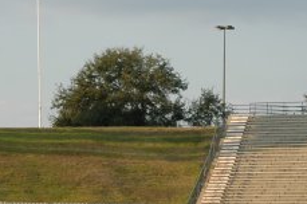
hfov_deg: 10.4
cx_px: 145
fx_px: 1695
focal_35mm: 199
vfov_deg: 6.8
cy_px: 329
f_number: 7.1
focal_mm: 38
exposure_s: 1/200
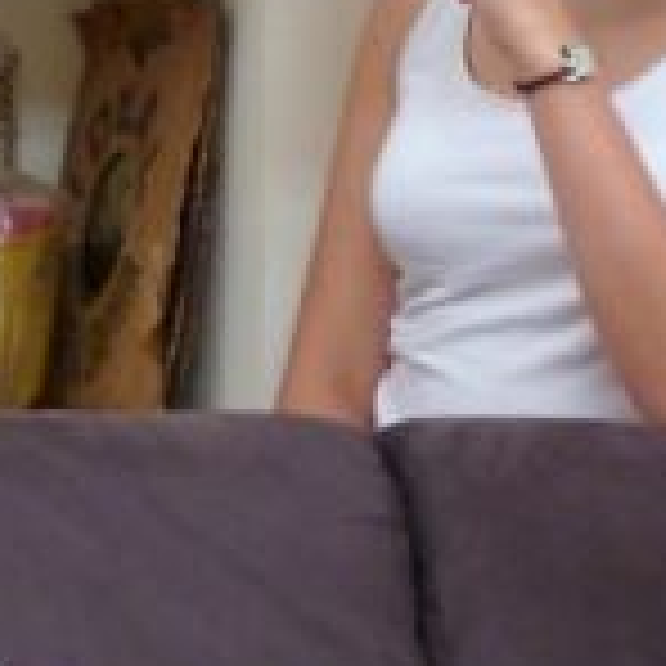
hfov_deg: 8.5
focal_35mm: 206
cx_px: 619
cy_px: 454
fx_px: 4484
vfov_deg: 8.5
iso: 400
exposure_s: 1/25
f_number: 4.4
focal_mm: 10.1
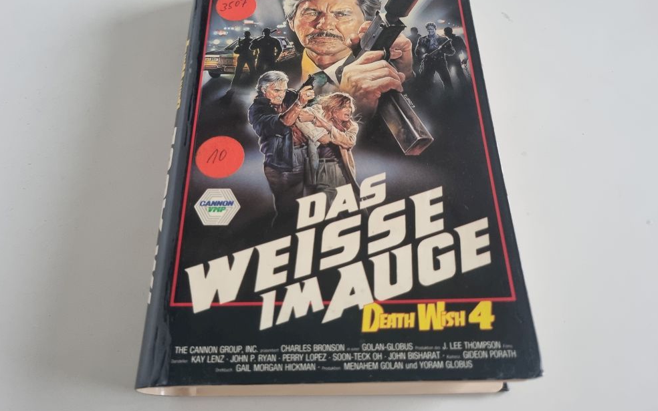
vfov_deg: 44.3
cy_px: 168
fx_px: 502
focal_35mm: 28
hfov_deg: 66.5
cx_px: 328
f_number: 1.8
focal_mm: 5.4
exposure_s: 1/50
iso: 500
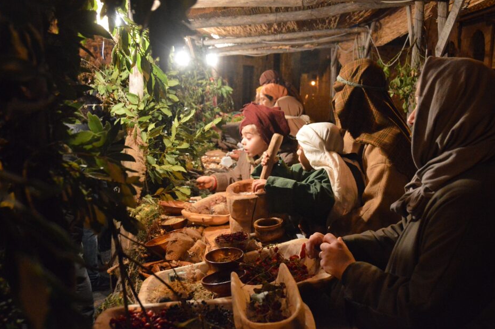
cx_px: 269
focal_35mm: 33
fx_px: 453
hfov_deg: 57.2
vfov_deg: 39.9
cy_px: 158
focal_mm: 20
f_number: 3.5
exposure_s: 1/30
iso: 4500
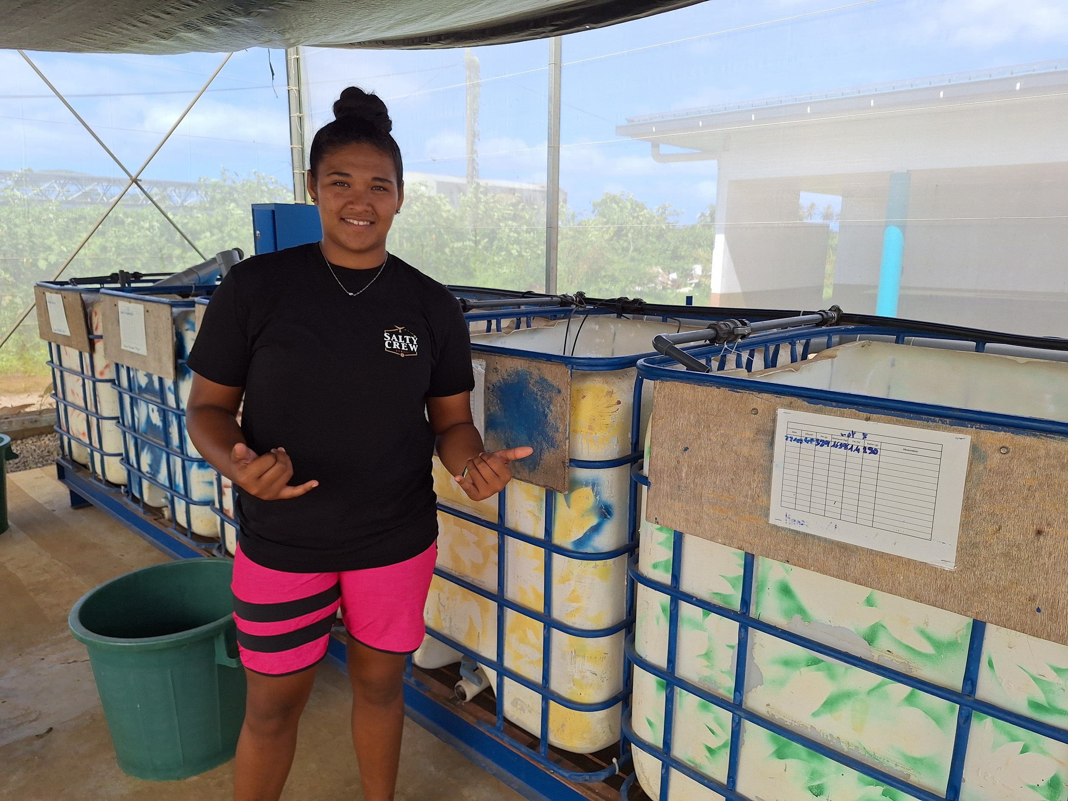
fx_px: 710
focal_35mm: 23
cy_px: 400
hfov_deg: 73.9
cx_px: 534
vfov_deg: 58.9
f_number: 1.8
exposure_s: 1/876
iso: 40
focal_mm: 5.54
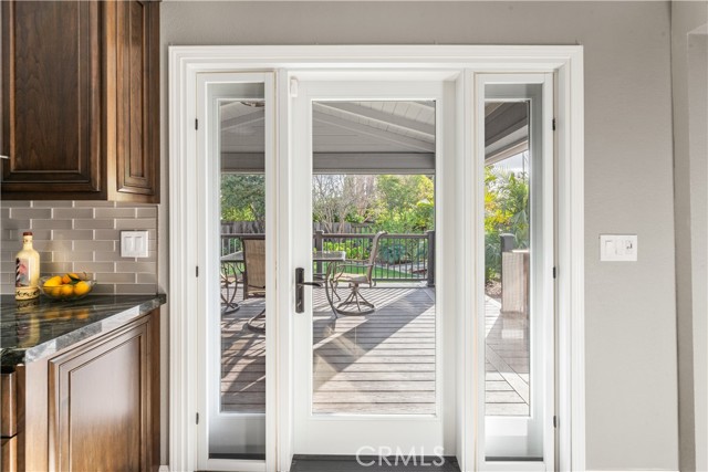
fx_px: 295
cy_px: 236
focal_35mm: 15
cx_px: 354
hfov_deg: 100.4
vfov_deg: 77.4
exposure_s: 1/3
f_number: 9
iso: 100
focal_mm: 15
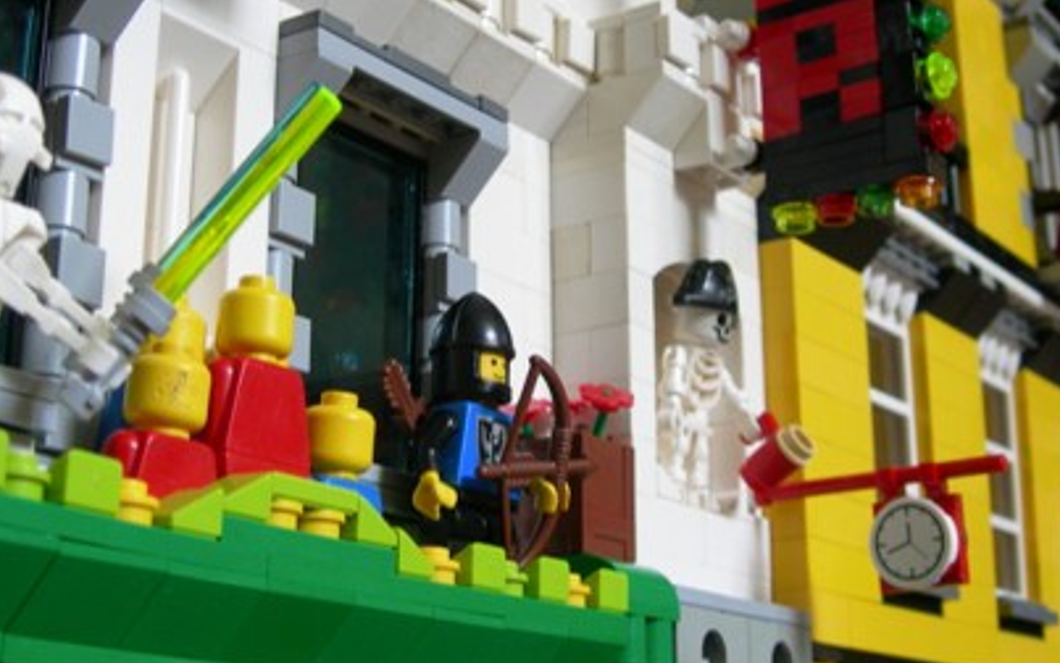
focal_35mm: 64
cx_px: 489
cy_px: 310
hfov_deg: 32.0
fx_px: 1849
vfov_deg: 20.3
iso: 71
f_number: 2.8
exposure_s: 1/3.8
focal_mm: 7.8
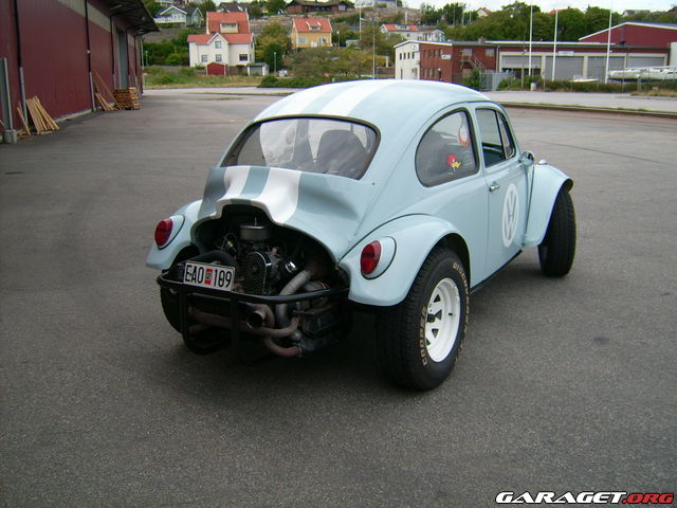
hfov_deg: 52.6
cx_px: 338
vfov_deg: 40.7
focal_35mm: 35
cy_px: 254
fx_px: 685
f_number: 2.8
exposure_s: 1/353
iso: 50
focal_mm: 5.95
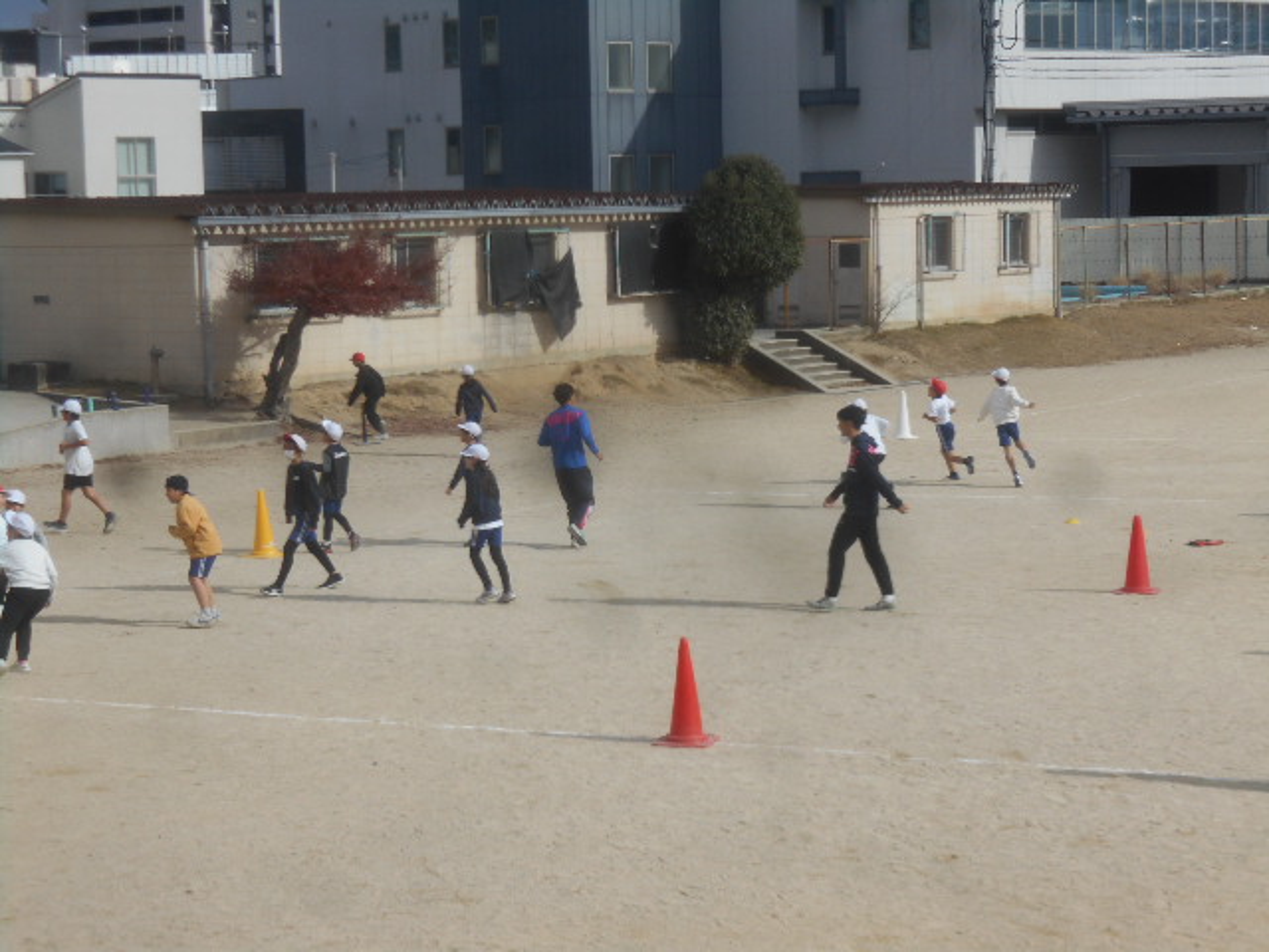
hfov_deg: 20.0
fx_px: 3593
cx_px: 634
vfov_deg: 15.1
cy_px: 476
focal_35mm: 98
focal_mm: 17.6
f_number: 5.5
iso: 80
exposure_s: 1/640
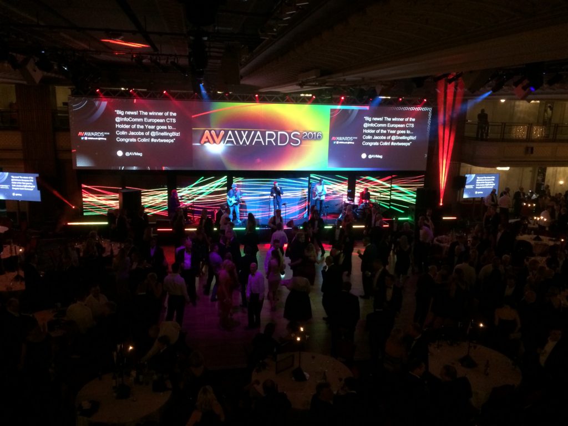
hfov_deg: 61.7
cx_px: 284
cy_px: 213
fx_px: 476
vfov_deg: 48.2
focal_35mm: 29
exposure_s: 1/17
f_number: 2.2
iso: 320
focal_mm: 4.15
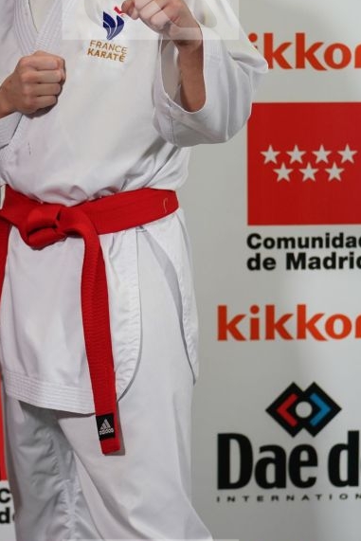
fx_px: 2210
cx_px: 151
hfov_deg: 9.3
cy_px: 289
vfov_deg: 14.0
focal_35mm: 147
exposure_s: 1/250
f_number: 2.8
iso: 1250
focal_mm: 70
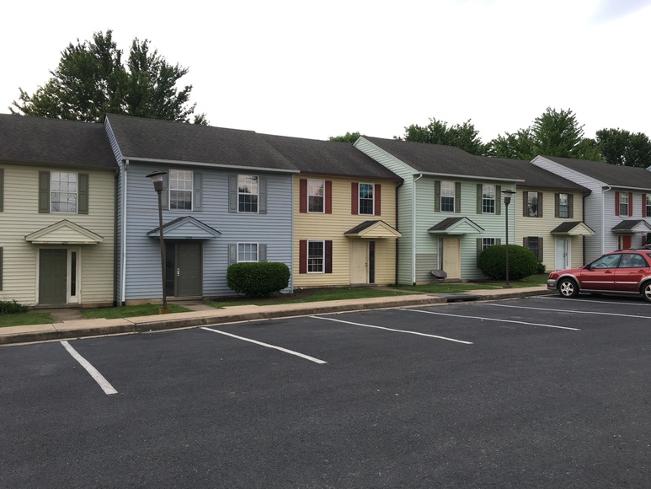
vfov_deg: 48.2
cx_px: 326
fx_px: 545
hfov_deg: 61.7
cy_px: 244
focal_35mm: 29
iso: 25
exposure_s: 1/153
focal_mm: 4.15
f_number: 2.2
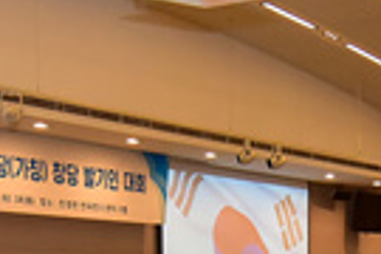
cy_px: 413
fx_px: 1005
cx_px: 316
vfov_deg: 13.3
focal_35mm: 95
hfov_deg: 21.1
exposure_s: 1/250
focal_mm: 20
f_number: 4
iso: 1600
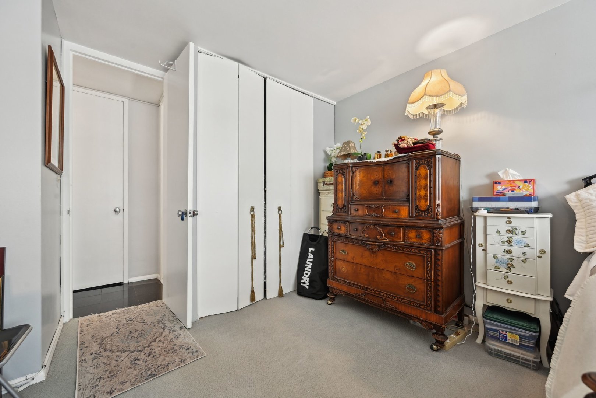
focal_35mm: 14
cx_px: 298
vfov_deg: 81.2
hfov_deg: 104.3
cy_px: 199
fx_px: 232
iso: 800
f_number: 8
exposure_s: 1/10
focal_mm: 14
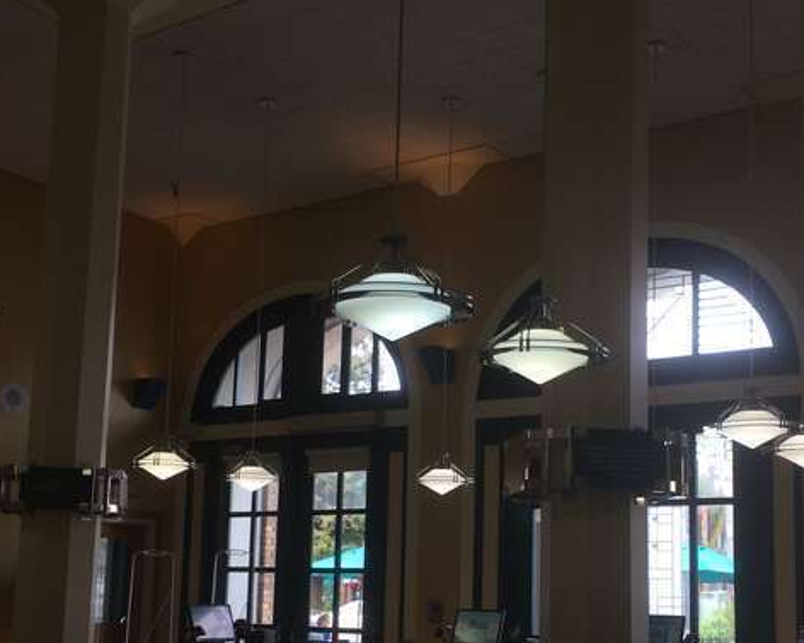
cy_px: 432
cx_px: 455
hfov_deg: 38.7
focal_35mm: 48
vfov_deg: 31.2
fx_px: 1141
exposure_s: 1/120
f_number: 2.2
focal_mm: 4.15
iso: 40
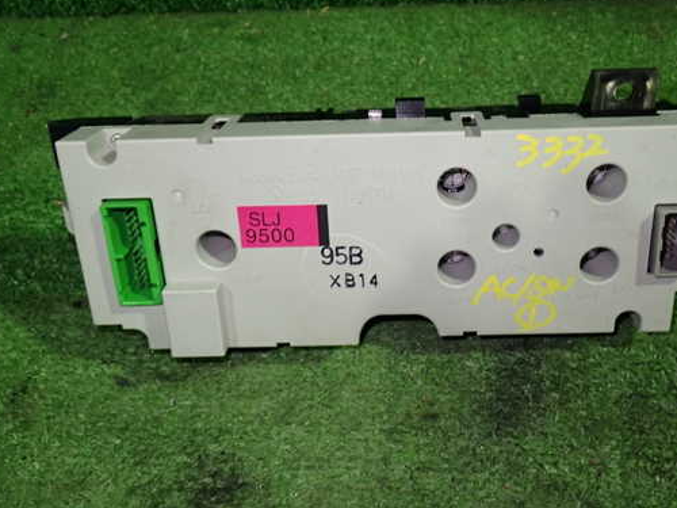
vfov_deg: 39.7
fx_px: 704
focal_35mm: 36
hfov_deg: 51.2
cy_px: 252
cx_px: 389
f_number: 2.3
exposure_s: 1/30
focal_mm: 5.4
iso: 250
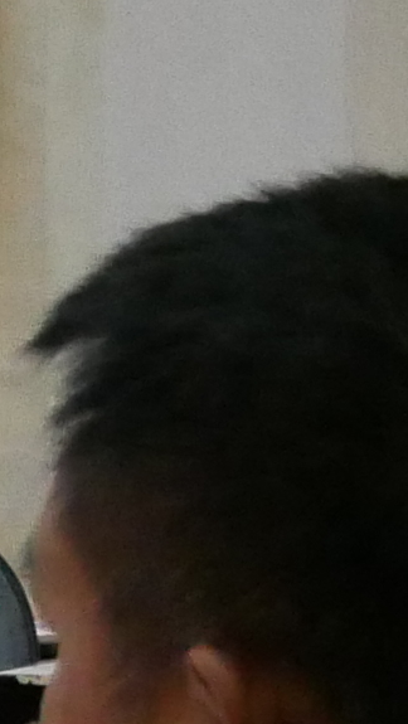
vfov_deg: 6.2
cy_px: 788
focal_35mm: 348
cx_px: -1247
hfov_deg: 3.3
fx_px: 6684
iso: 2000
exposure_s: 1/125
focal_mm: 20
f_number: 4.1
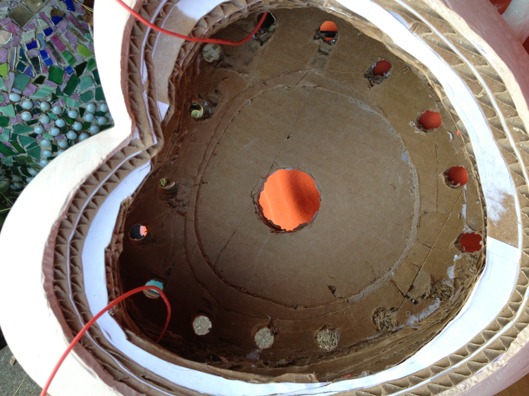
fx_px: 535
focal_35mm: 35
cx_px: 264
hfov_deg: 52.6
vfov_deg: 40.7
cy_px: 198
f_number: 2.4
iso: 80
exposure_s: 1/120
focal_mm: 4.28
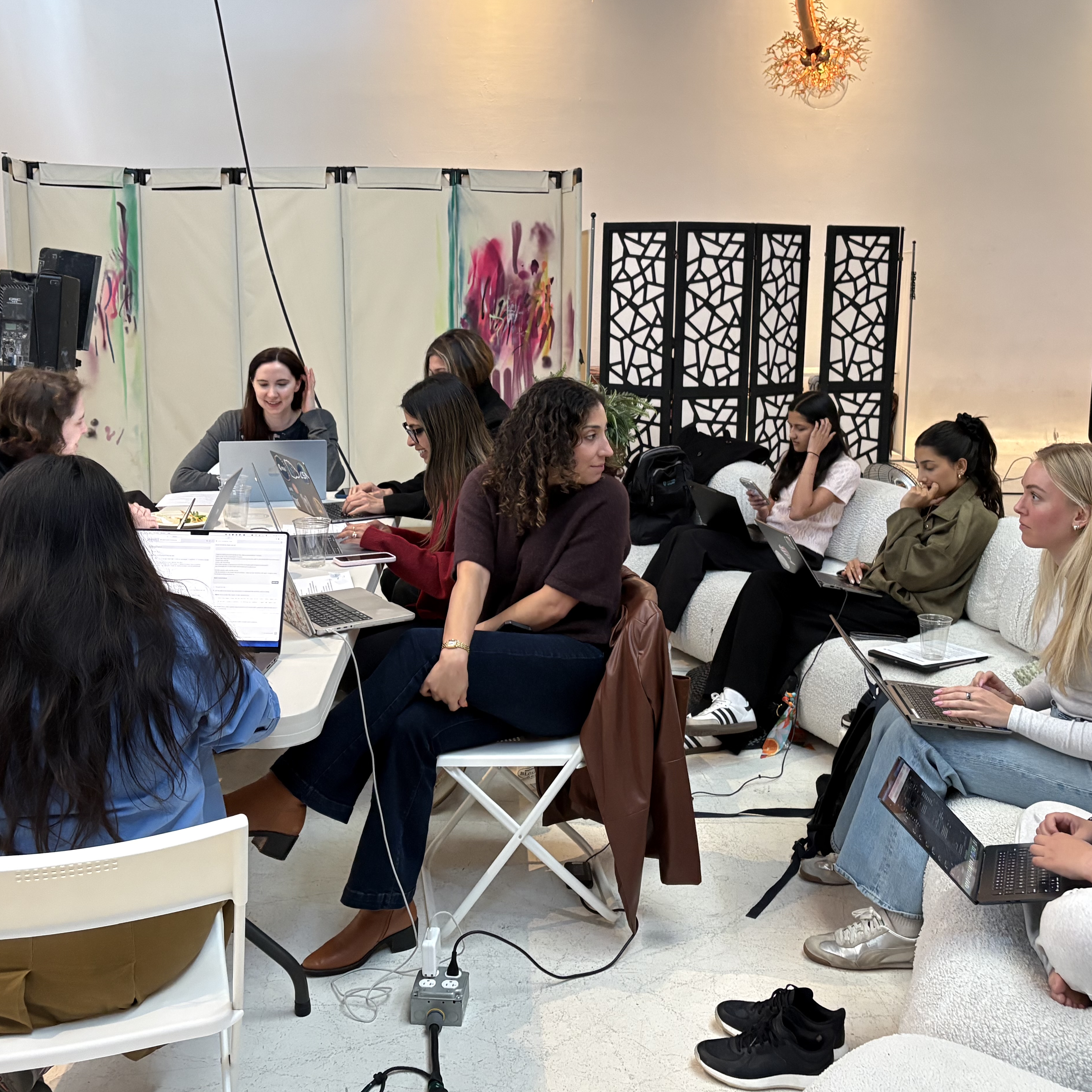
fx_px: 1249
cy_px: 489
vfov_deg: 47.1
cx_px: 574
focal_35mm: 35
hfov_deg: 47.2
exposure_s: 1/60
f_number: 1.6
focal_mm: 5.96
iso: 400
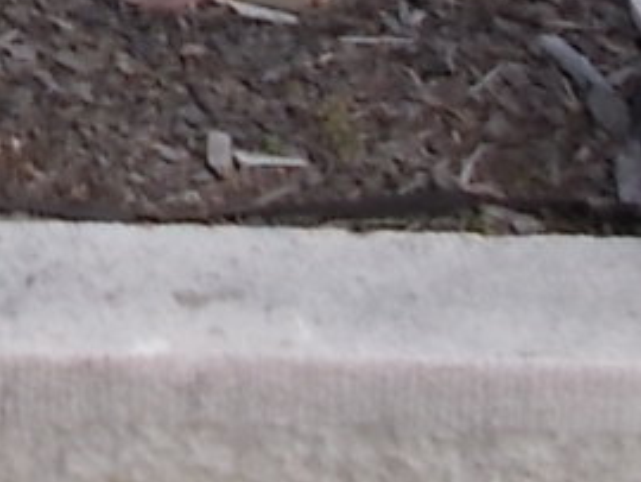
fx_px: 2854
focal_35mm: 154
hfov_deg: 11.7
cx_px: -575
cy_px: -867
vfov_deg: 8.4
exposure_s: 1/125
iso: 80
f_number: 8
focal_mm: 4.6
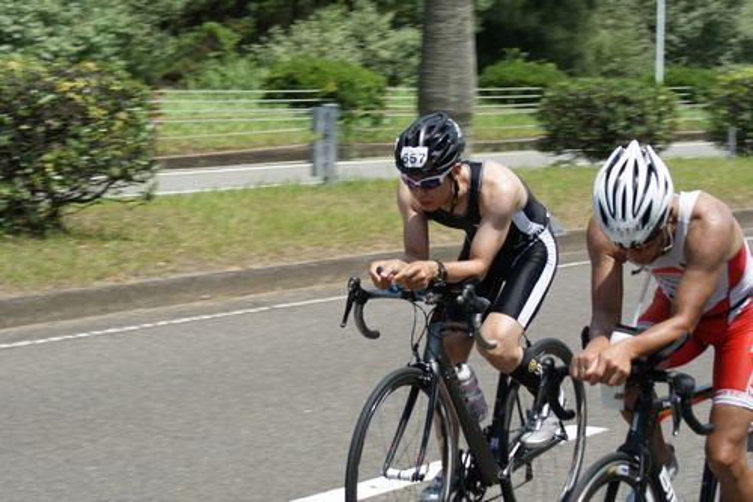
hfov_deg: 18.2
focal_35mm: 112
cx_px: 376
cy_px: 251
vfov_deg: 12.2
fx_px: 2352
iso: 100
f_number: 7.1
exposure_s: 1/250
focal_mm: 75
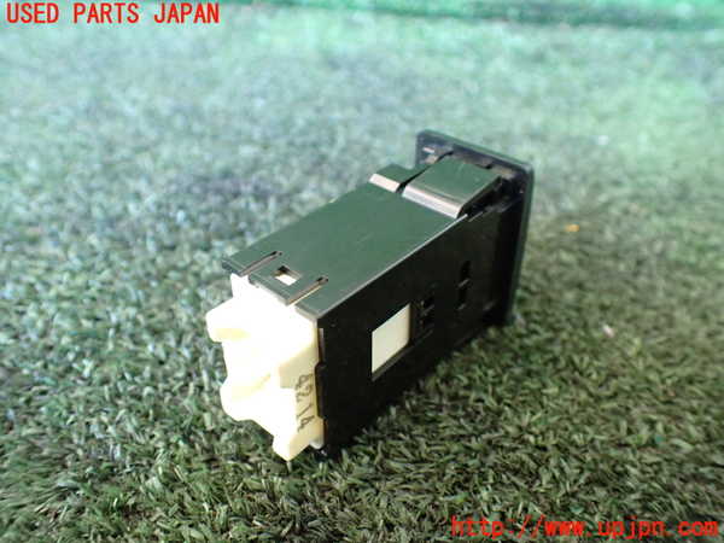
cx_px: 362
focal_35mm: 30
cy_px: 272
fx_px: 627
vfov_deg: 46.8
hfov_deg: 60.0
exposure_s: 1/60
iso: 800
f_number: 2.3
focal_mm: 5.4
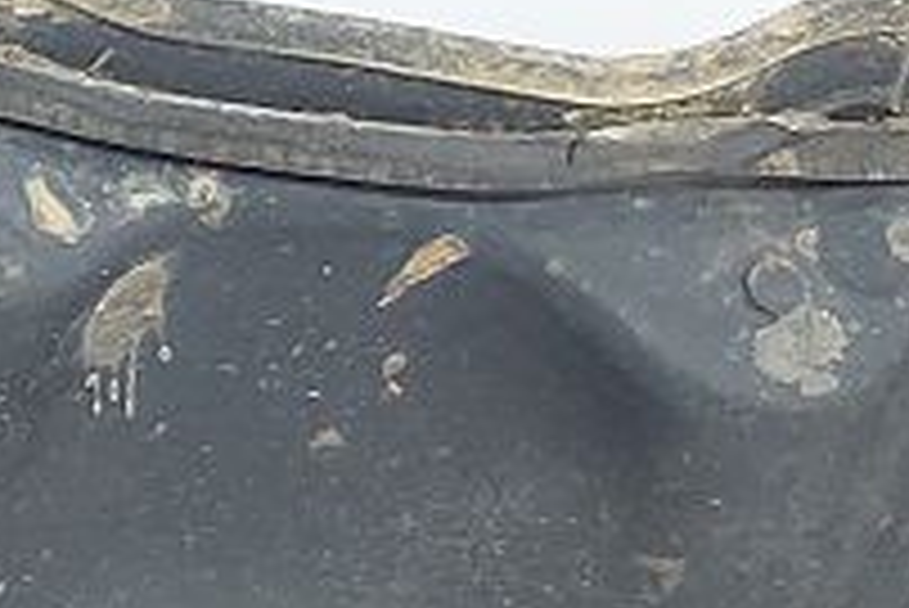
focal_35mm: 171
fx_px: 4321
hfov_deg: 9.6
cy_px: 477
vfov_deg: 8.0
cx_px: -1703
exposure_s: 1/50
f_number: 1.8
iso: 125
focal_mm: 5.23
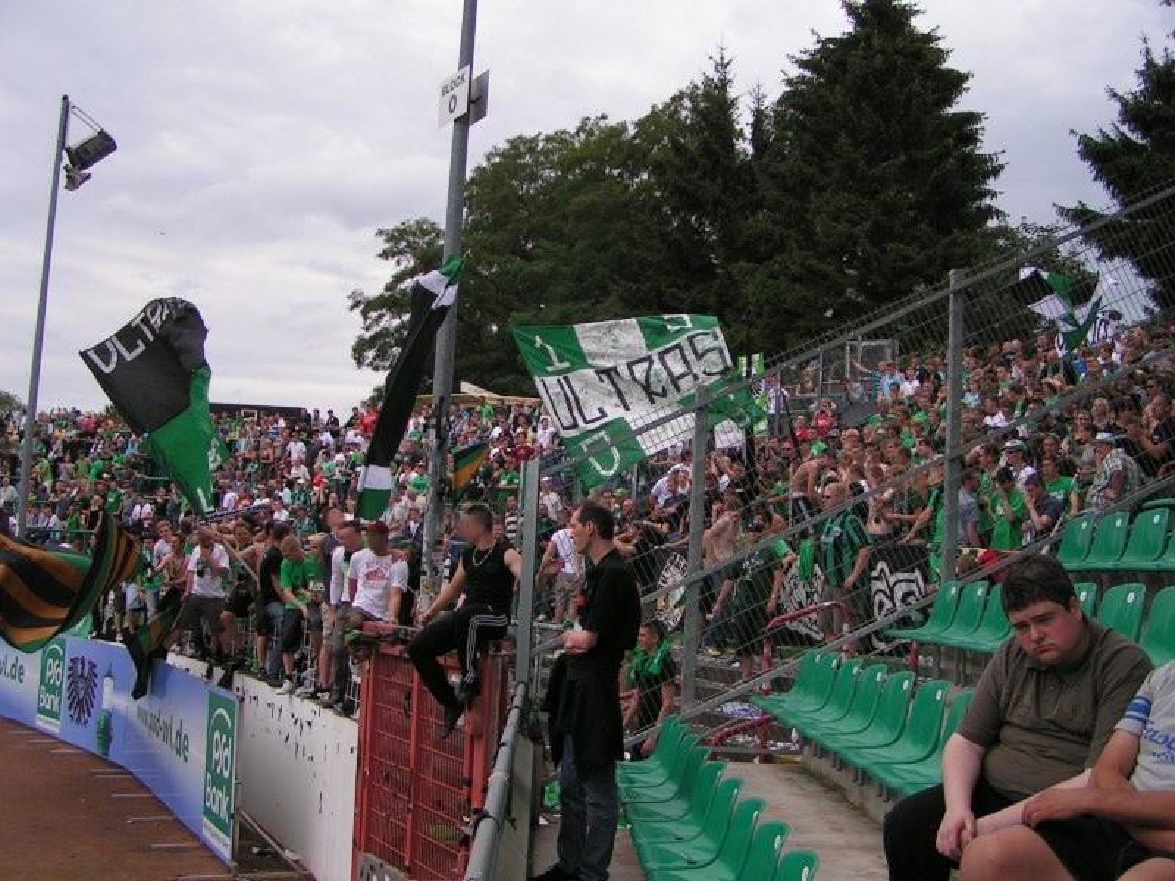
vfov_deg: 37.7
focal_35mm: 38
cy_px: 440
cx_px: 588
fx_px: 1290
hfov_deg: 49.0
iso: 50
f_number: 2.8
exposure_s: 1/640
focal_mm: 5.8
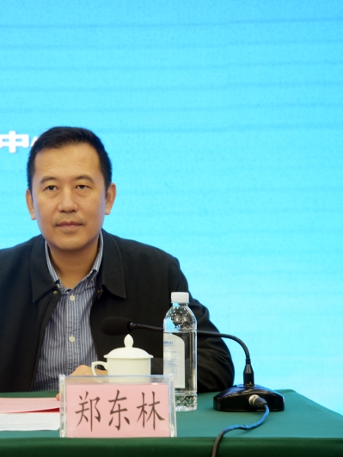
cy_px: 228
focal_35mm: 113
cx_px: 87
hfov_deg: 13.1
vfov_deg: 17.4
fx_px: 1491
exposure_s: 1/80
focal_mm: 78
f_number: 5.6
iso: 1000
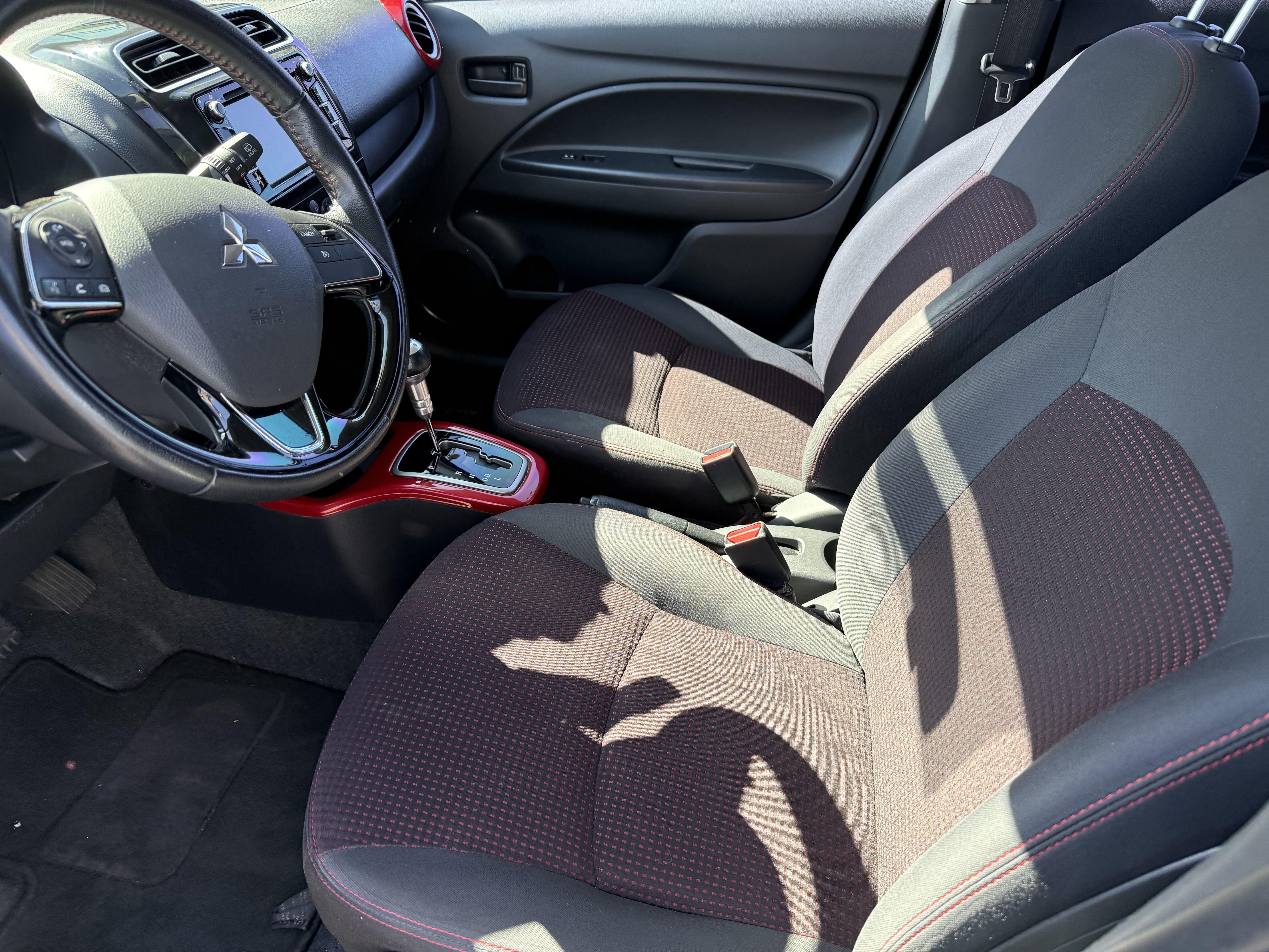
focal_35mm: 24
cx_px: 634
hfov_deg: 71.6
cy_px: 476
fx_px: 880
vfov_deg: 56.8
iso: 125
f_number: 1.78
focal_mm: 6.76
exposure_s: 1/243
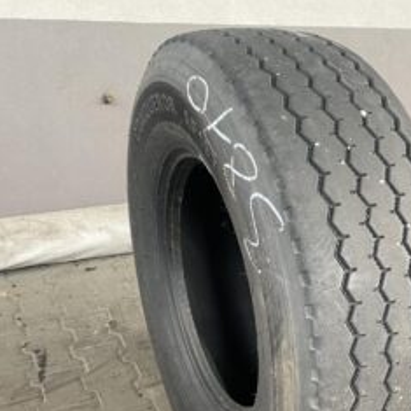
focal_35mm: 42
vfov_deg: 39.5
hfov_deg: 38.8
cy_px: 281
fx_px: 564
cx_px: 317
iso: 100
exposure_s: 1/50
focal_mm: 4.25
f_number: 1.8
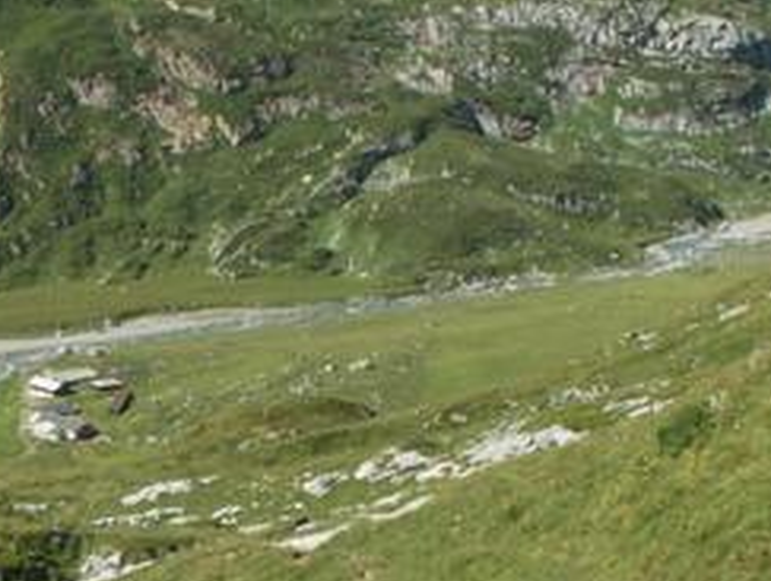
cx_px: 111
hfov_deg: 20.9
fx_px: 2052
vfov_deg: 16.0
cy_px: 454
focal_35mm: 92
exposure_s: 1/200
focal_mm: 5.86
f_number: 5.6
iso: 50
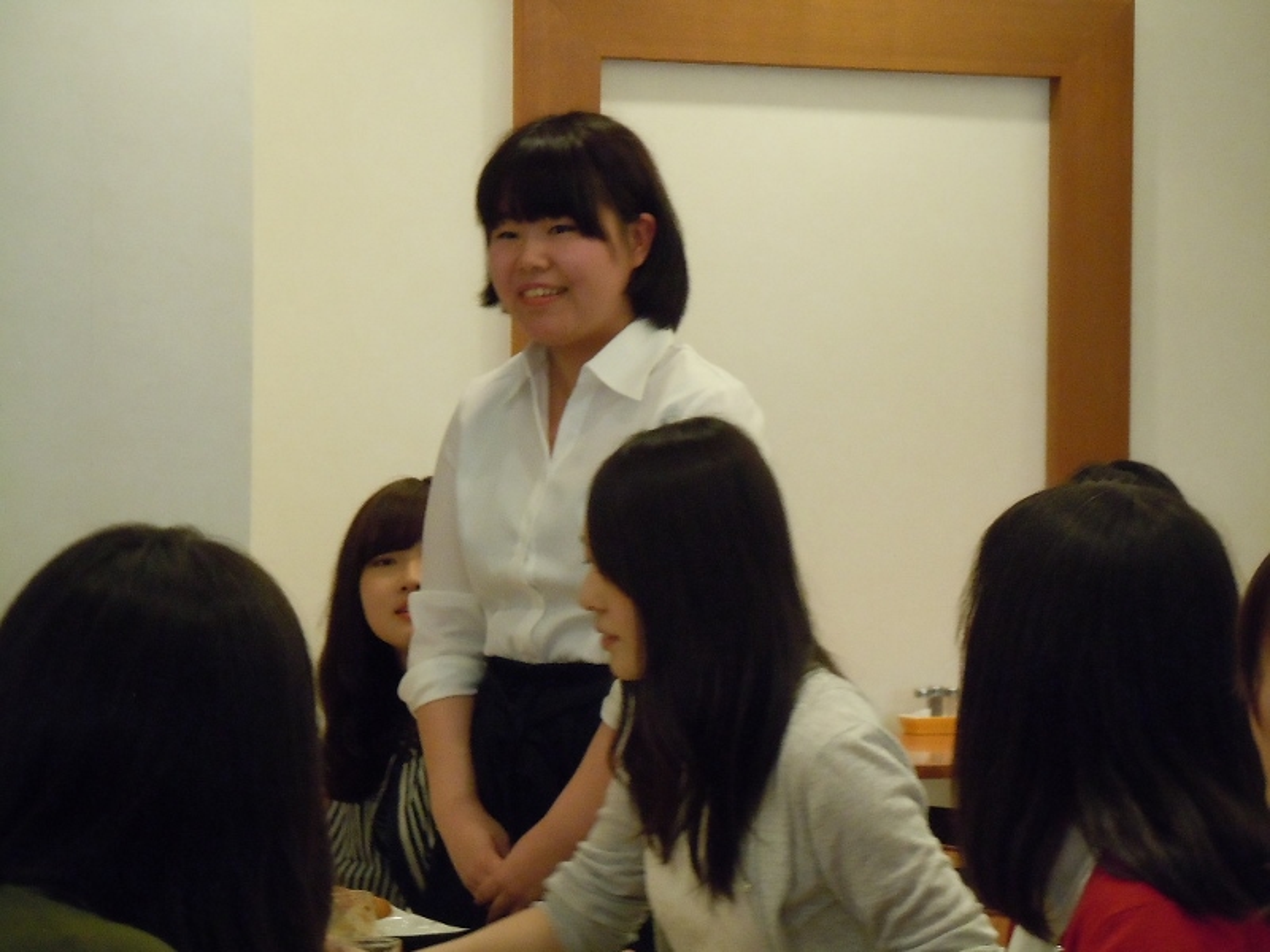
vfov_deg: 12.8
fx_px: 4256
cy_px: 476
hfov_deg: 17.0
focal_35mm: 116
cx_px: 635
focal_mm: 20.9
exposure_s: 1/30
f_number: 4.6
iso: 800
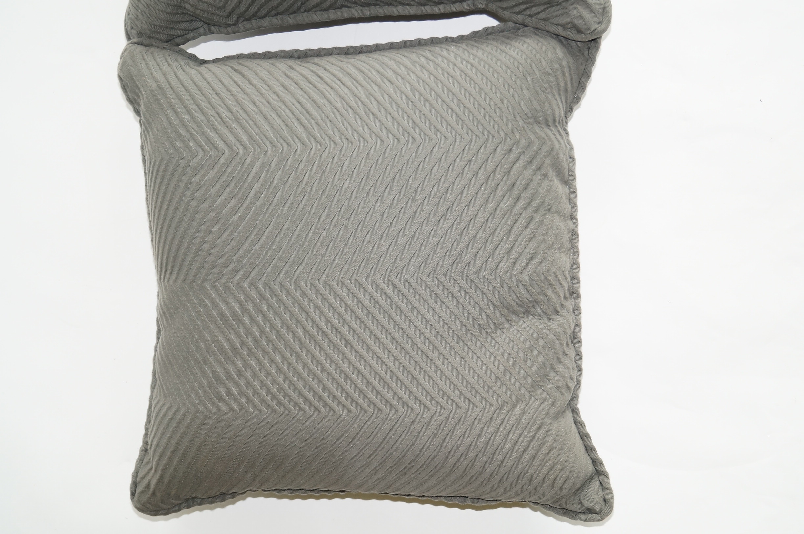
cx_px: 402
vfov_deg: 29.8
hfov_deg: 43.7
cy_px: 267
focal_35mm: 45
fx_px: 1003
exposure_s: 1/60
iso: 400
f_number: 4.5
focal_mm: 30
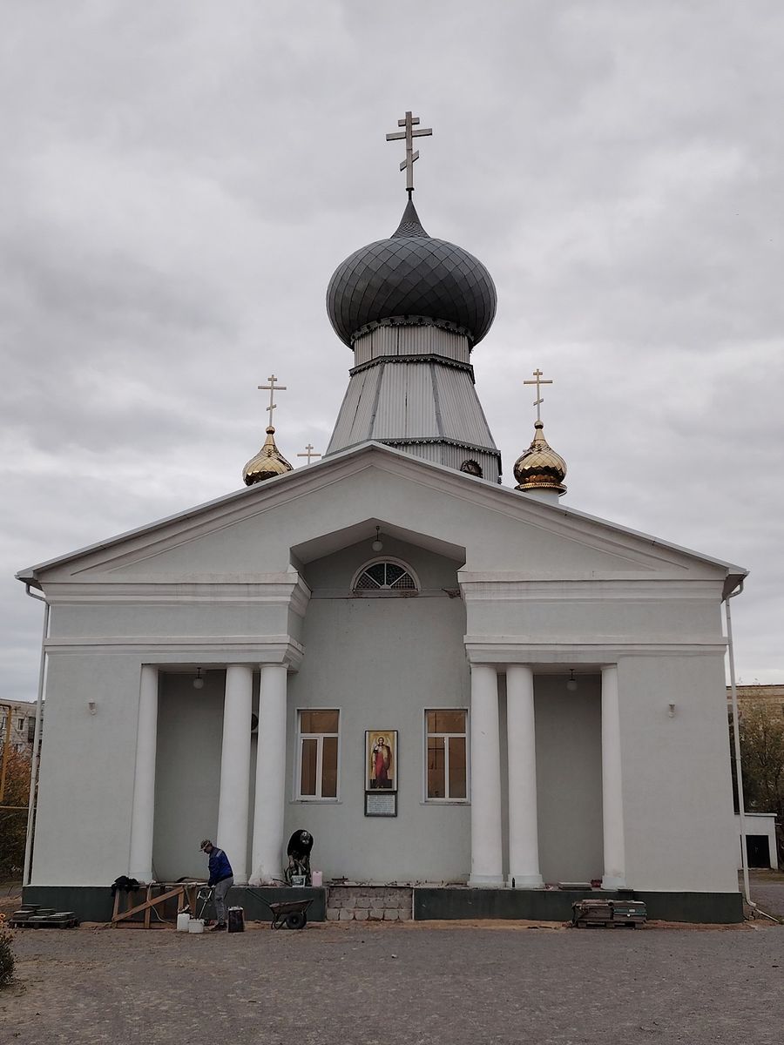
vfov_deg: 45.8
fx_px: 1238
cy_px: 522
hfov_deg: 35.1
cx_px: 392
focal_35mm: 41
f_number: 1.75
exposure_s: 1/120
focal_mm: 5.25
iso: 288
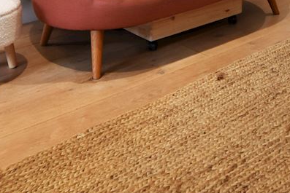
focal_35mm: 68
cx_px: 196
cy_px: -187
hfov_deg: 29.4
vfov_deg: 15.9
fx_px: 548
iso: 250
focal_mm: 10
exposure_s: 1/4
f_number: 8
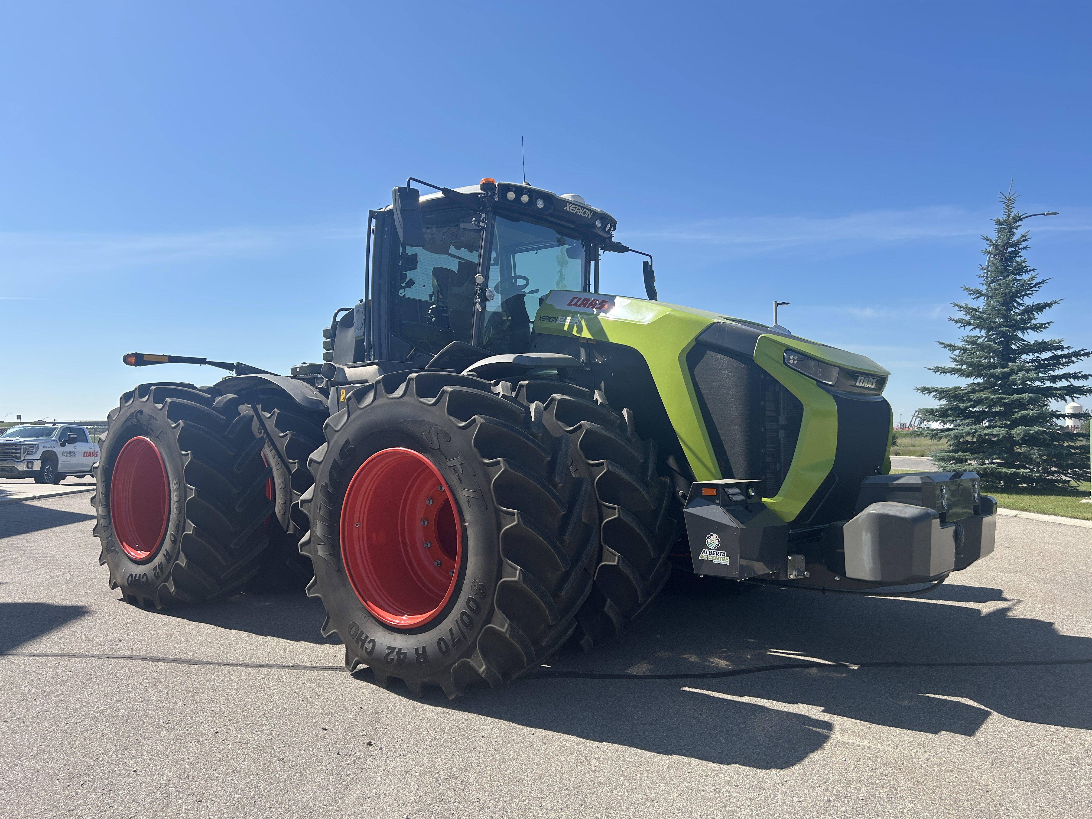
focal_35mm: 26
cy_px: 410
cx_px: 546
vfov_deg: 53.1
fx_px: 820
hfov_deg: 67.3
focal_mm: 5.7
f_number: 1.5
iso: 50
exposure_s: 1/3704
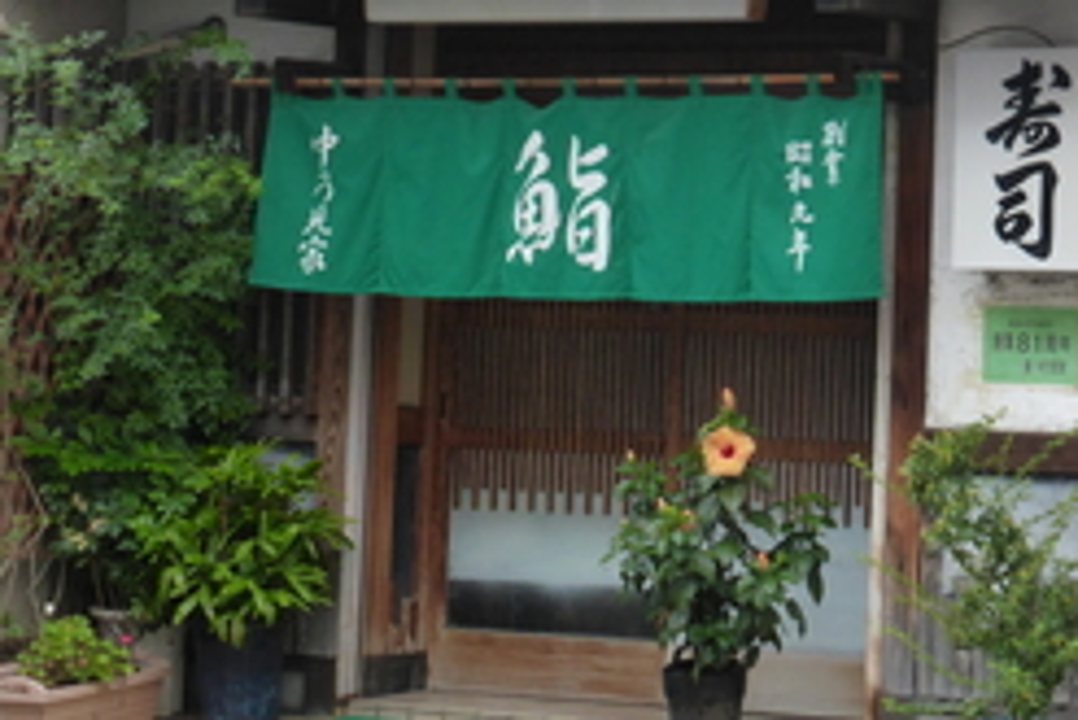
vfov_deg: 9.0
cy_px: 87
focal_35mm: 153
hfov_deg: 13.4
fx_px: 4584
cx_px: 855
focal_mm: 15.1
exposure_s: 1/200
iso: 320
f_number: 5.2
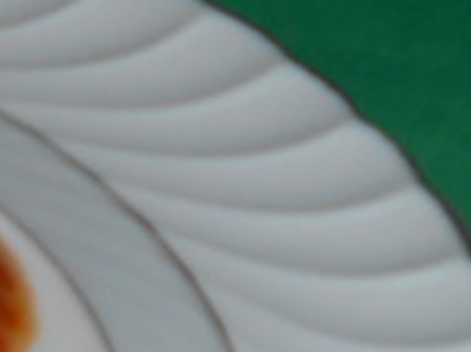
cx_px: -440
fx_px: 2554
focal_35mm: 188
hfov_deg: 9.9
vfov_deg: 7.8
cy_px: 490
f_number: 4.2
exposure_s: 1/30
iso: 80
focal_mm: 7.7
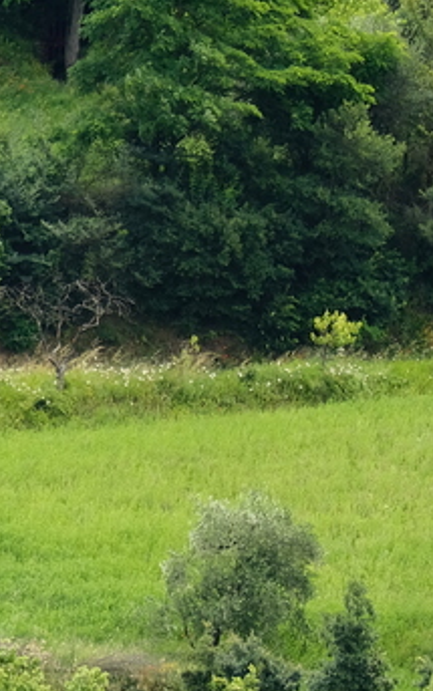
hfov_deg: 1.4
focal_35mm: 912
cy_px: 541
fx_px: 17184
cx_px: -302
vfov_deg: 2.3
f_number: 5.6
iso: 200
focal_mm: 200
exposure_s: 1/250
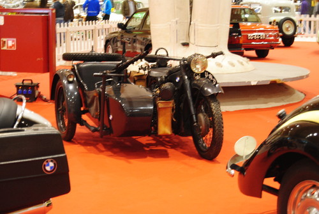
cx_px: 160
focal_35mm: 78
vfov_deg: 17.6
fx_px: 692
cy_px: 107
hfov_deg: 26.0
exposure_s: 1/3
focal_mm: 52
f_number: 5.6
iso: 400
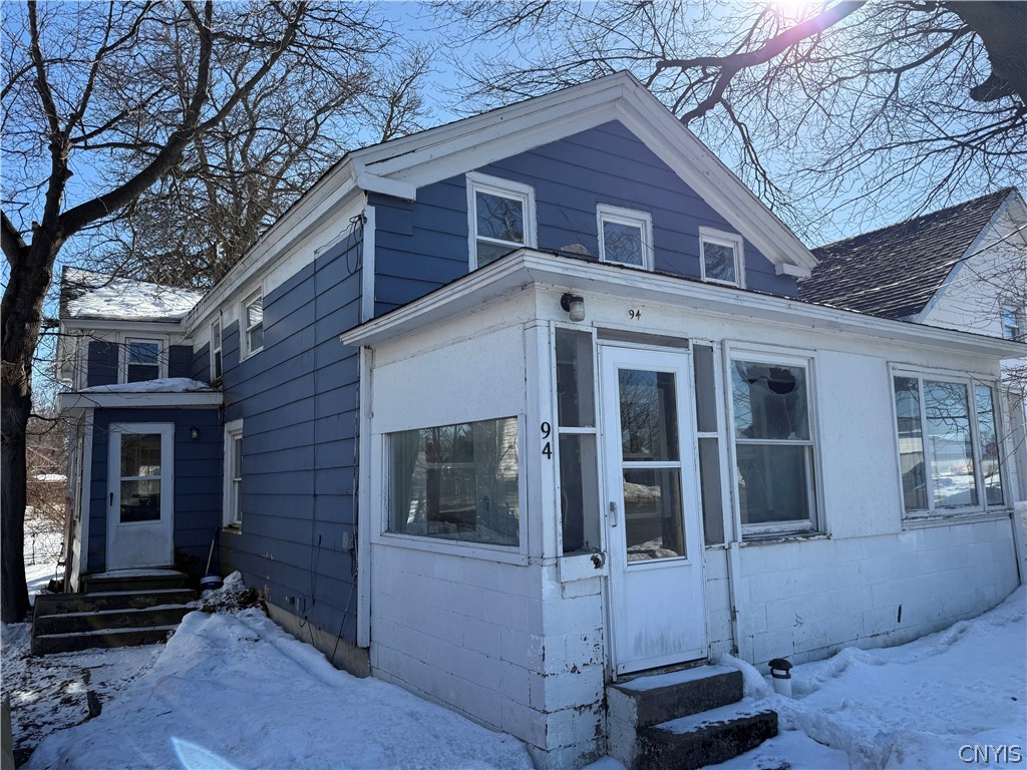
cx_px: 514
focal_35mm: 24
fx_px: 712
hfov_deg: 71.6
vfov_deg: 56.8
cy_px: 385
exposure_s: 1/3759
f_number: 1.78
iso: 100
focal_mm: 6.76
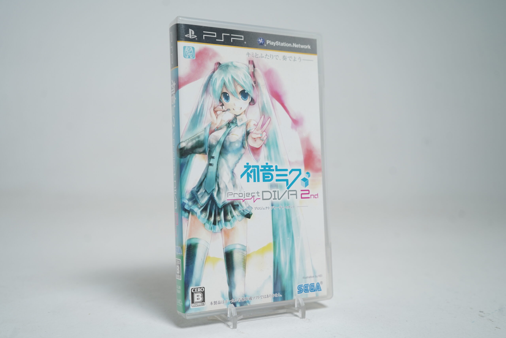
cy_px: 169
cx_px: 253
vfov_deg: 35.9
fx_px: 520
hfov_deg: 51.9
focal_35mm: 37
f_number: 5
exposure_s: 1/40
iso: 400
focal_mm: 37
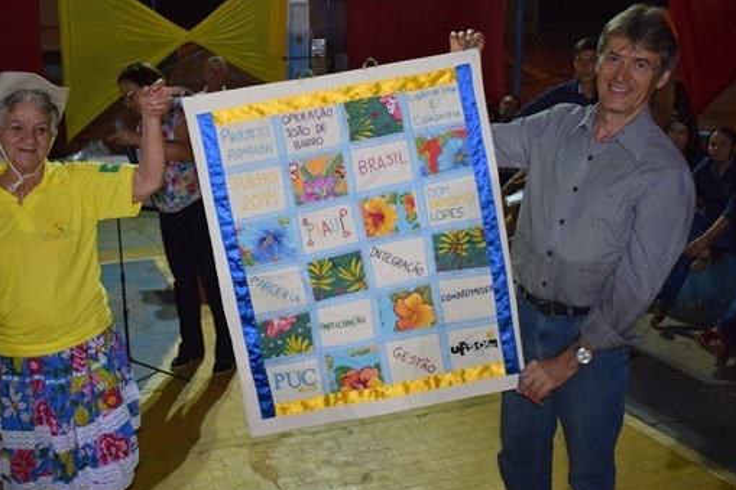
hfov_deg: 48.8
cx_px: 324
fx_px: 810
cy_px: 249
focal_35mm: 40
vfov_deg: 33.7
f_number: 3.8
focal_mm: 21
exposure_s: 1/60
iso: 2500
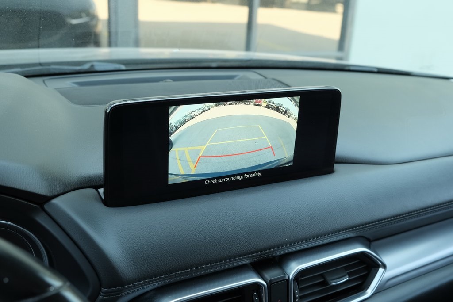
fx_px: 453
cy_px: 151
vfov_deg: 36.9
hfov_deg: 53.1
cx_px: 226
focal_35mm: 36
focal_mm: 24.3
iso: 1600
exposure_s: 1/200
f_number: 5
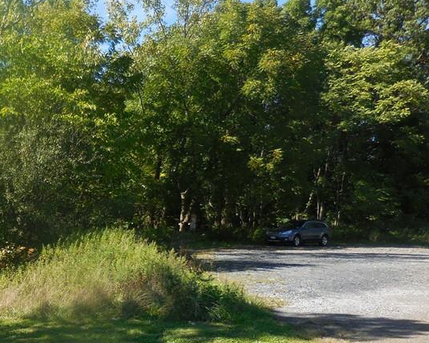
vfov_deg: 31.5
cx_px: 24
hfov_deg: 36.5
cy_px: 254
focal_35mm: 47
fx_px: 596
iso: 125
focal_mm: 4.5
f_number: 3.3
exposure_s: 1/640
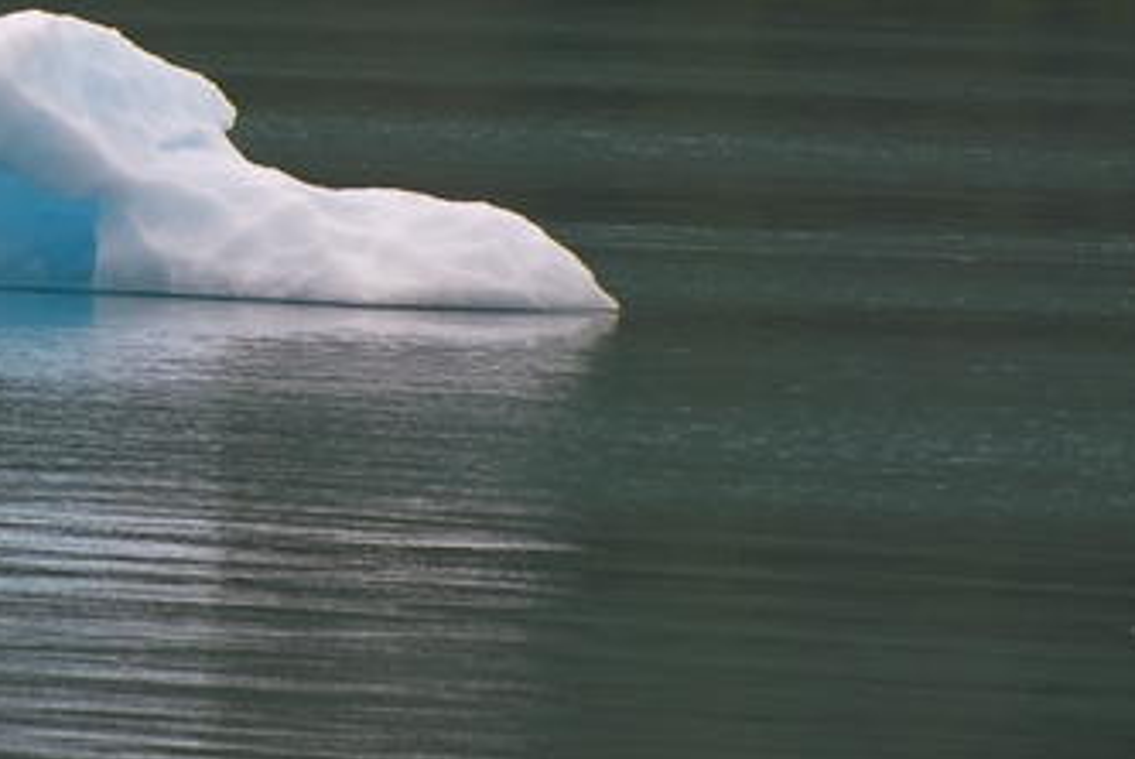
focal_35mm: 1155
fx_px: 36446
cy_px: 171
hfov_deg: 1.8
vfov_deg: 1.2
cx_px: -349
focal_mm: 300
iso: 200
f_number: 5.6
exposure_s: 1/640
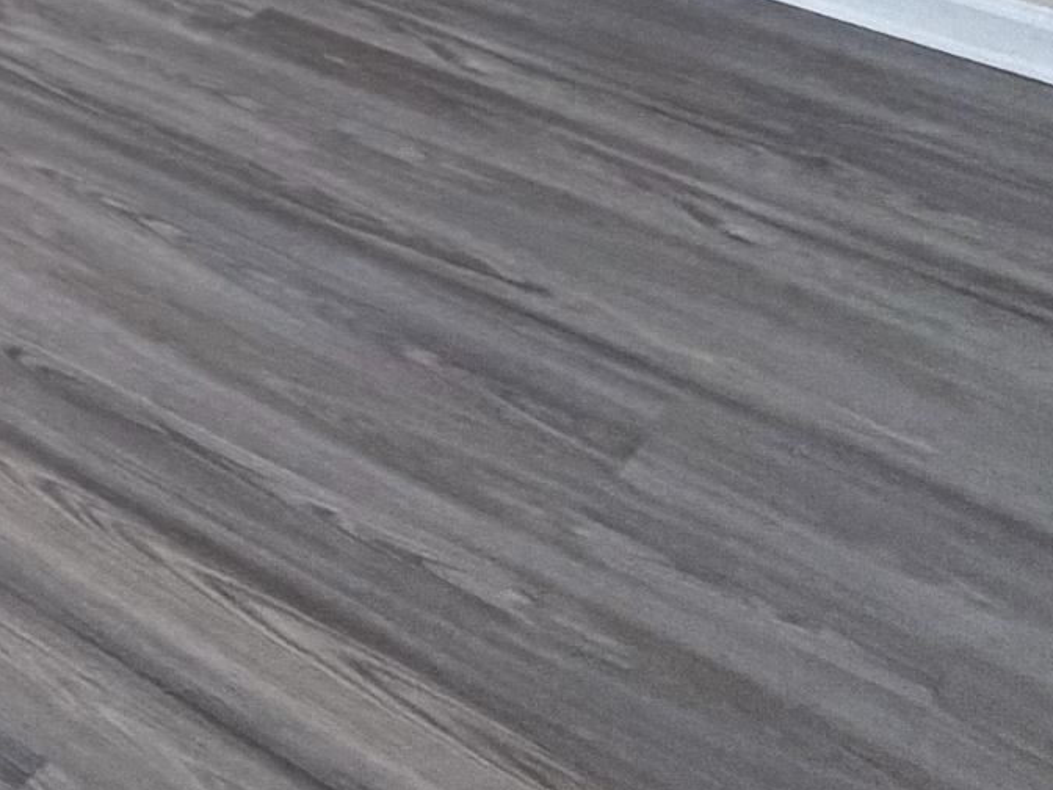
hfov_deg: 18.3
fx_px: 1947
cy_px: -784
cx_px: -1117
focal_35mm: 64
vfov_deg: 17.0
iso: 200
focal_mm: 2.22
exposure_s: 1/60
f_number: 2.2
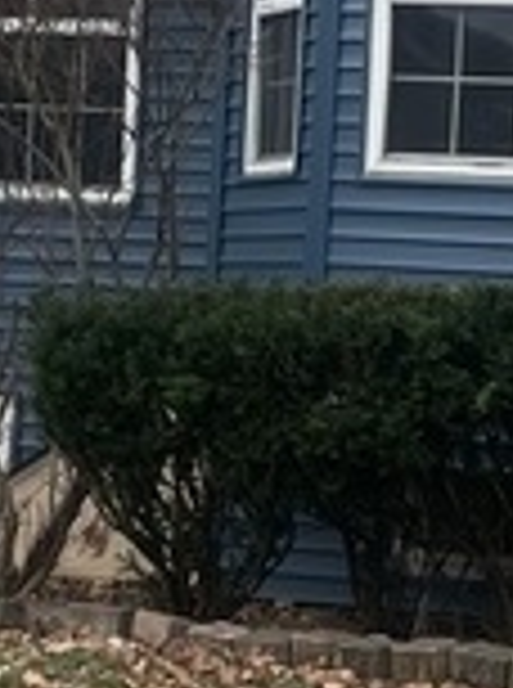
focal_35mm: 184
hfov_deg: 8.0
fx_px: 3651
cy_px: 445
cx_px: 428
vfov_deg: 10.8
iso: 32
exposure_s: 1/682
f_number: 1.6
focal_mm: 4.2
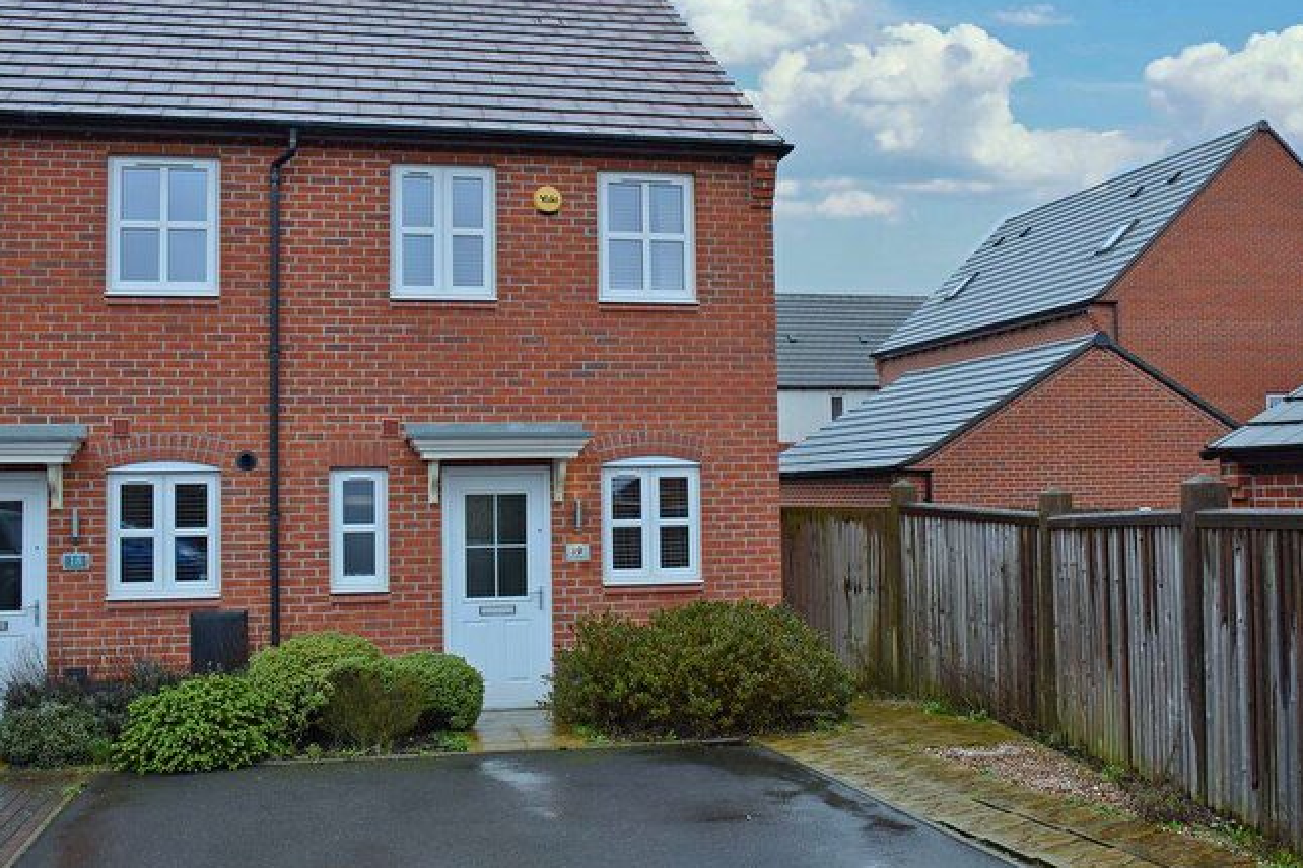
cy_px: 419
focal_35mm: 36
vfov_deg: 36.9
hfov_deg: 53.1
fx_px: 1303
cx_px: 643
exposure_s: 1/250
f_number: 5.6
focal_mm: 22
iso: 400
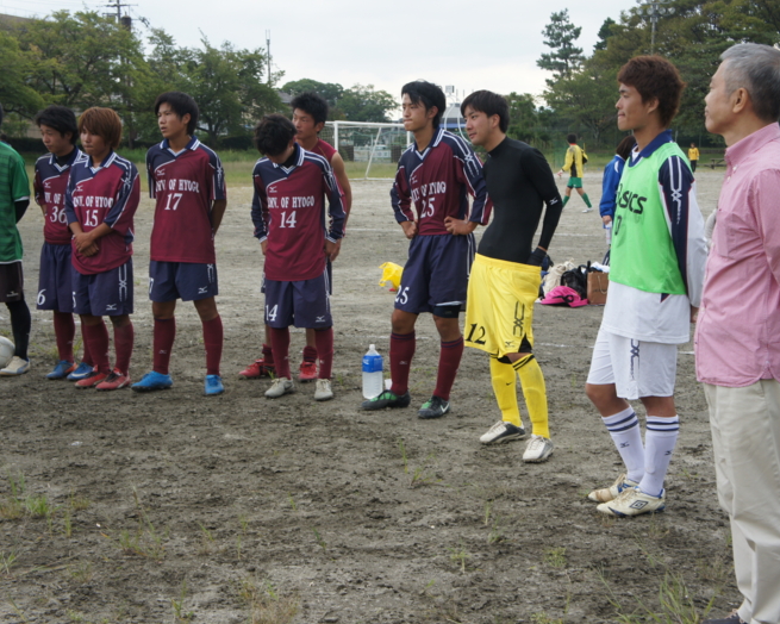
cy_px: 312
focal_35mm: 55
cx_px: 424
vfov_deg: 27.6
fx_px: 1270
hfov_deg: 34.1
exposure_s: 1/200
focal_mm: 32
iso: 200
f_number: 6.3
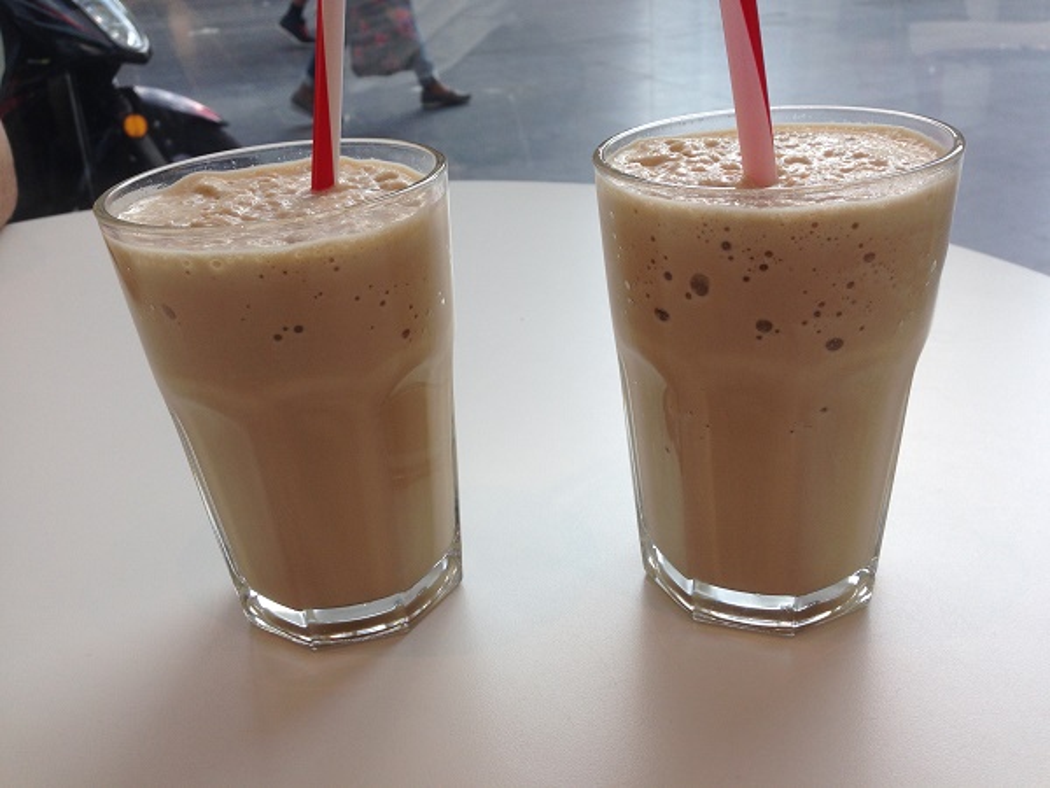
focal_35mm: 33
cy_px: 394
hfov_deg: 55.4
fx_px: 1001
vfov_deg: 42.9
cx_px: 525
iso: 50
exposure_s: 1/404
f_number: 2.4
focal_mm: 4.12
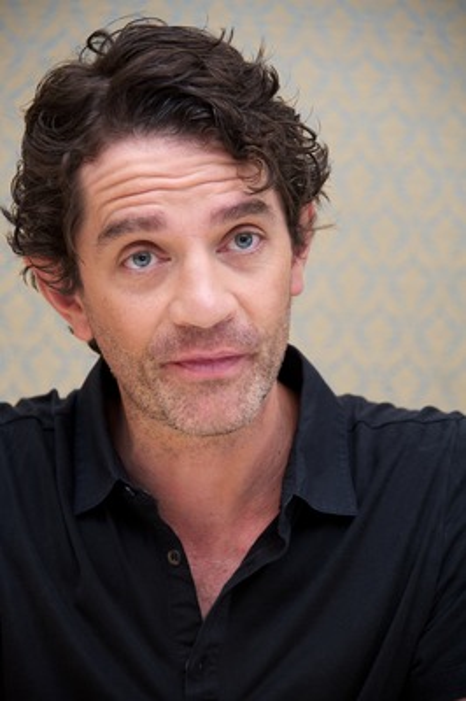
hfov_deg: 7.6
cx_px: 233
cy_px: 350
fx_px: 3501
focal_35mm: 180
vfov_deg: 11.4
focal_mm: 180
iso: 640
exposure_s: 1/60
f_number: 5.6
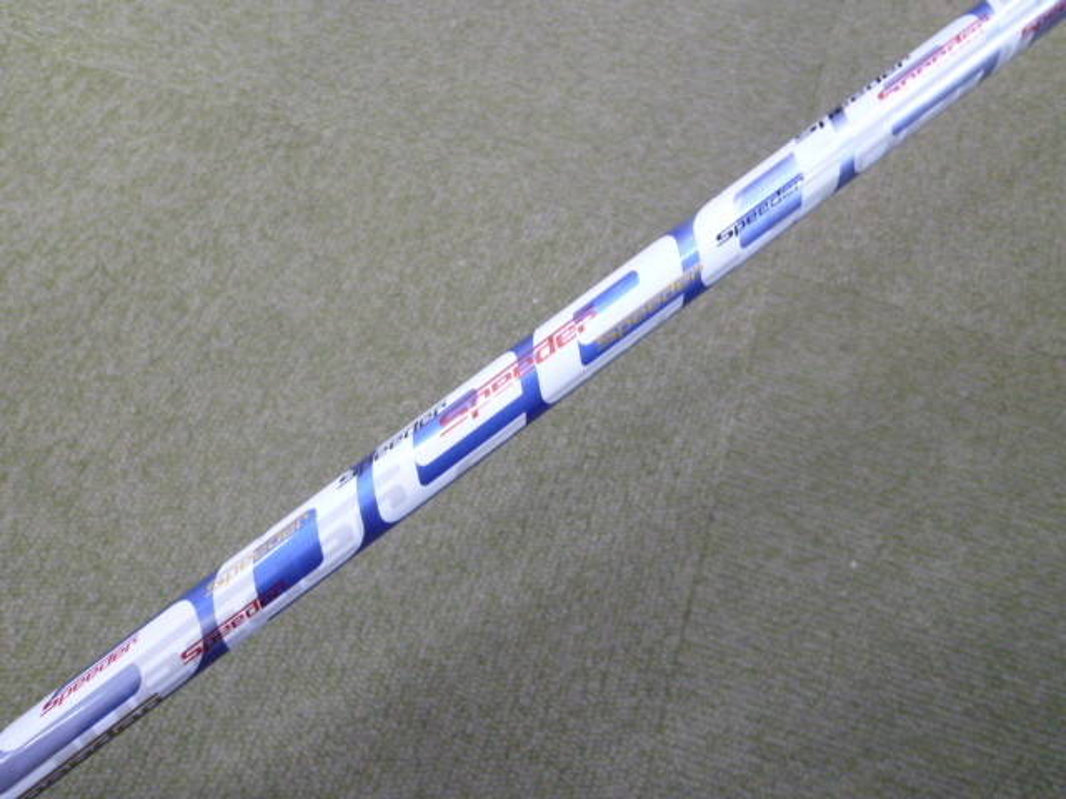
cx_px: 533
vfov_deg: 54.9
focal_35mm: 25
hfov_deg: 69.4
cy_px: 400
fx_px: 770
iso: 400
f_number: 2.8
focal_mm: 4.5
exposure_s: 1/30
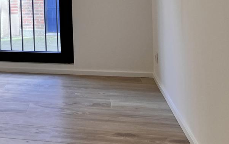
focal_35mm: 73
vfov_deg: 17.1
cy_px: -28
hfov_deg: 24.5
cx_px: -72
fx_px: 456
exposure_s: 1/100
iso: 50
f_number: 1.5
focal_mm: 5.7
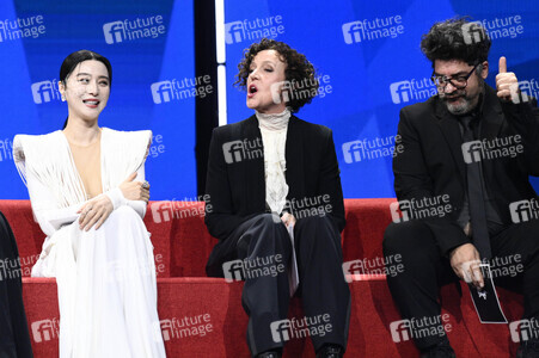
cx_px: 270
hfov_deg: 14.7
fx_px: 2095
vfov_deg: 9.8
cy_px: 179
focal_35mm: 140
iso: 10000
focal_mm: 140
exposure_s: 1/200
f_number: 5.6
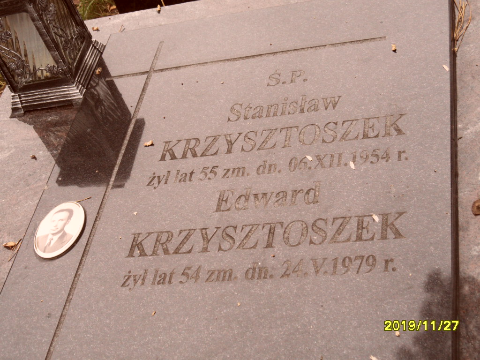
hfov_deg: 32.2
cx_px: 240
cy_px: 180
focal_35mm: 60
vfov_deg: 24.4
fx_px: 832
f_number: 4
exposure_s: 1/45
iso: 120
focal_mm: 10.3
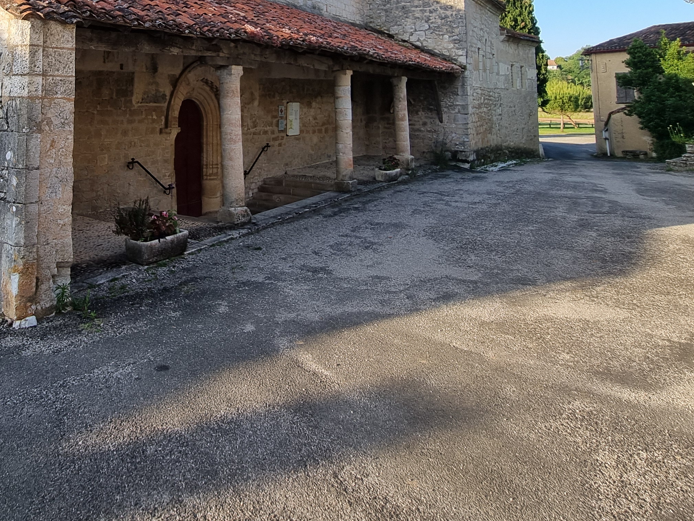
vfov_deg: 47.7
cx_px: 154
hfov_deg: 62.5
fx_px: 521
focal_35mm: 26
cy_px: 53
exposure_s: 1/576
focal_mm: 2.2
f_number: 2.2
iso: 50
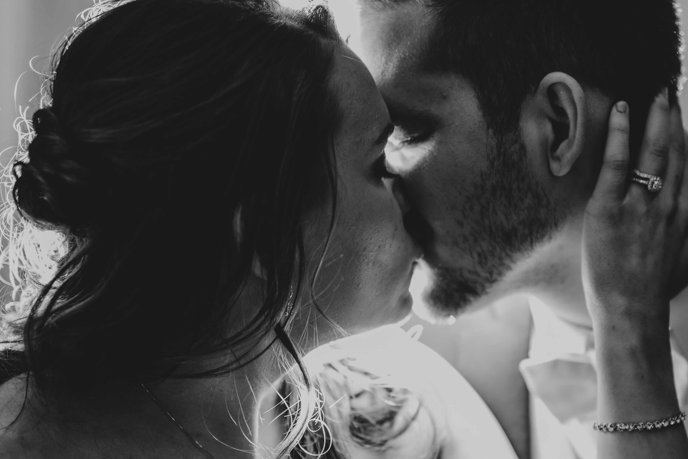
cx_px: 438
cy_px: 351
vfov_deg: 15.5
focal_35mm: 88
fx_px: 1682
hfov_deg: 23.0
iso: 200
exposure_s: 1/200
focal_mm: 50
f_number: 1.6
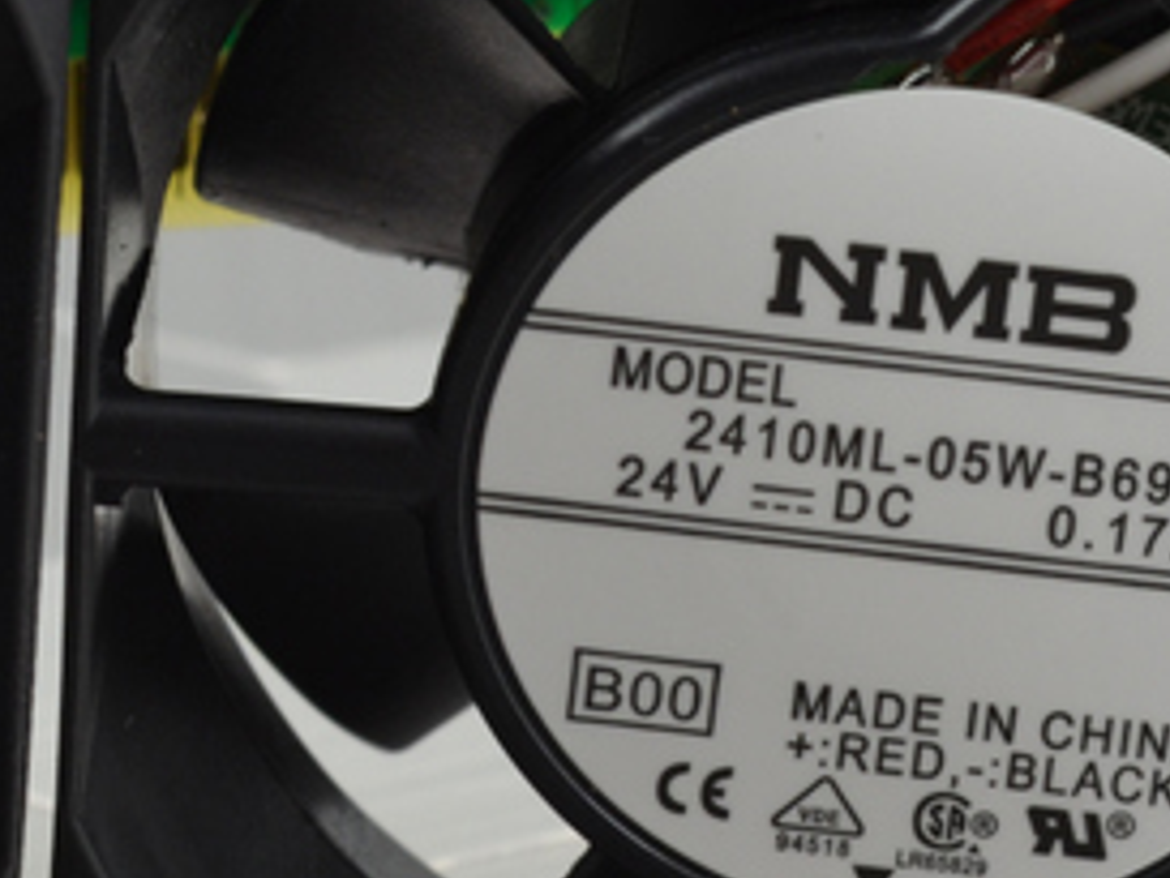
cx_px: -9
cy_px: 437
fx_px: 7405
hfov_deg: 9.0
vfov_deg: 6.8
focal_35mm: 219
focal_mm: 52
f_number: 11
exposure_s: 1/25
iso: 400
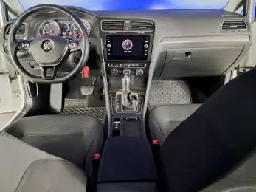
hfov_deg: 63.5
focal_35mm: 28
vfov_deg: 49.7
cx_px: 126
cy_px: 97
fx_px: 207
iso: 1600
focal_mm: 4
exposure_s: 1/20
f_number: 1.8
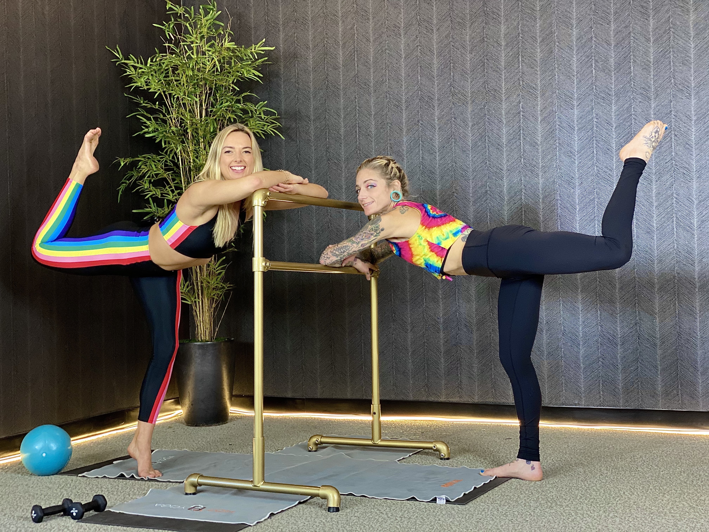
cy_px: 266
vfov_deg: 28.0
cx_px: 354
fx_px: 1065
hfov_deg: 36.8
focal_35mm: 52
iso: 125
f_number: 2
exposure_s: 1/40
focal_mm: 6
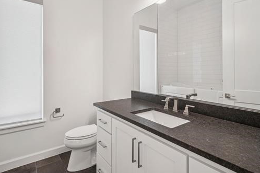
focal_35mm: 18
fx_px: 130
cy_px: 75
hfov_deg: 90.1
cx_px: 131
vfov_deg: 67.0
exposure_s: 1/20
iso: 640
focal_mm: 14
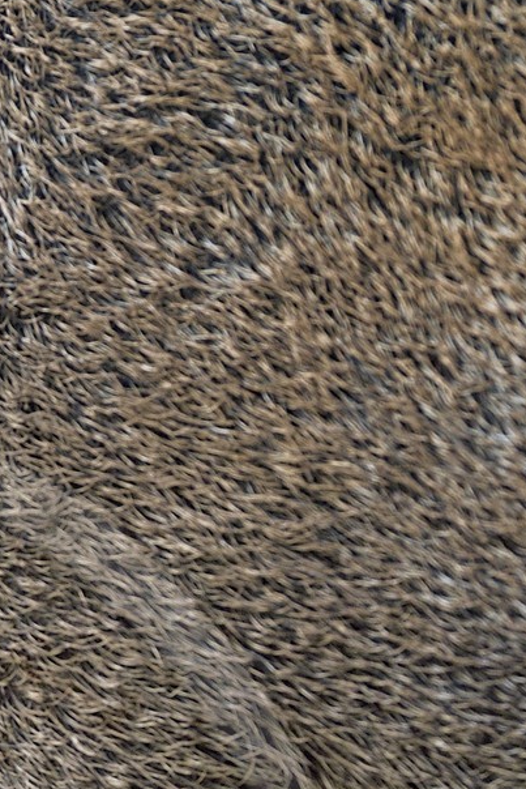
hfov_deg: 1.7
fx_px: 17412
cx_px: -258
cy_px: 1011
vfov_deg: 2.6
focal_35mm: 795
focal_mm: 200
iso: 800
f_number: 5.6
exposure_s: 1/160
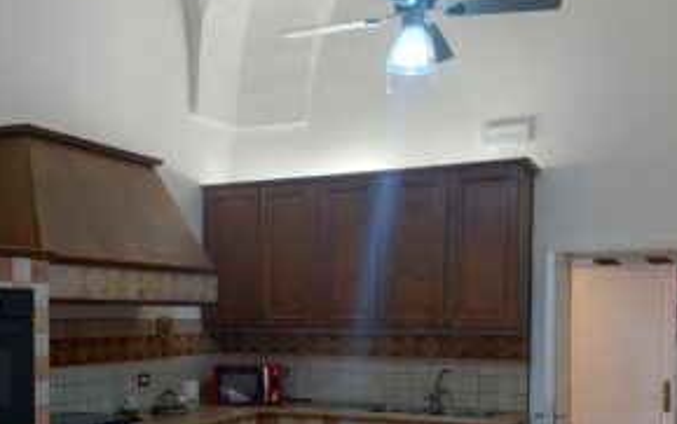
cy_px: 376
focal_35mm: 47
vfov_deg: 26.6
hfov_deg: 42.0
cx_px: 218
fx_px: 868
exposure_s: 1/50
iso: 809
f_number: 1.7
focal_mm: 4.71
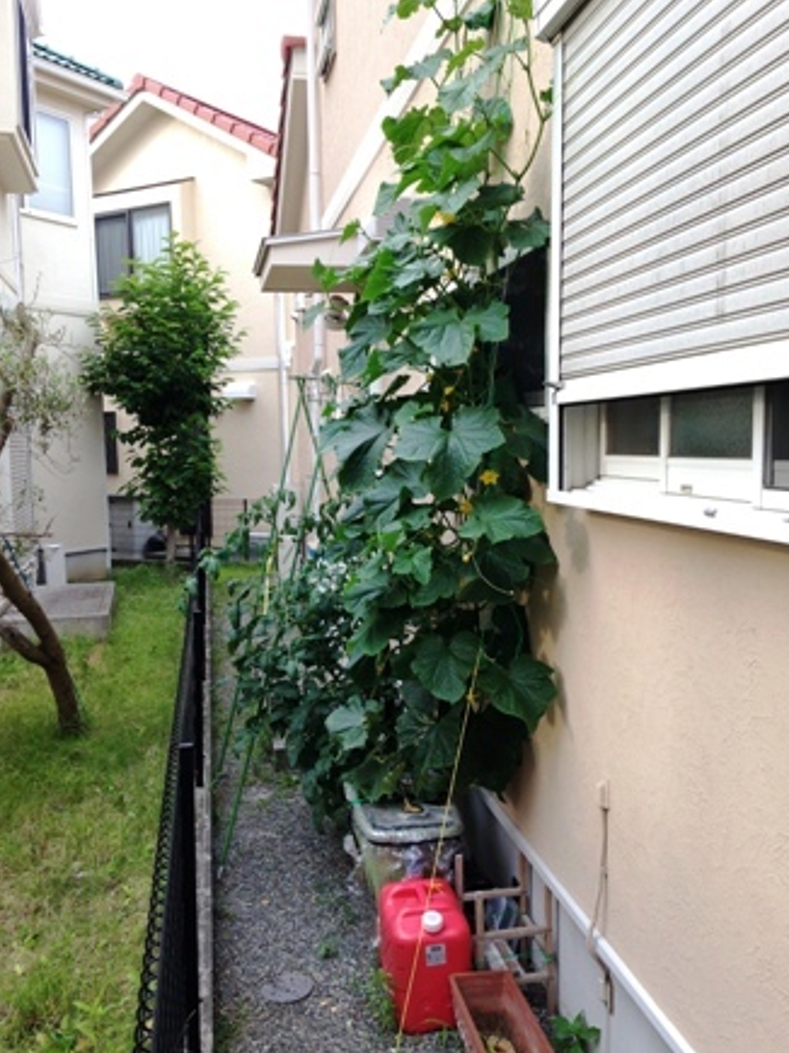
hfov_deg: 41.8
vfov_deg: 54.0
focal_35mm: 34
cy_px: 518
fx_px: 1034
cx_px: 392
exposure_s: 1/120
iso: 80
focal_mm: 4.12
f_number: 2.4
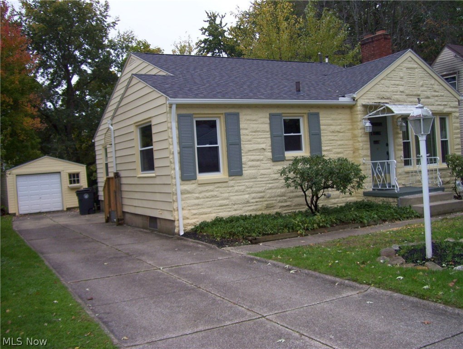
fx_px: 482
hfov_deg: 51.3
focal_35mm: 36
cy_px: 174
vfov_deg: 39.7
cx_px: 232
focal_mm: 6
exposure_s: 1/60
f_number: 2.7
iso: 100
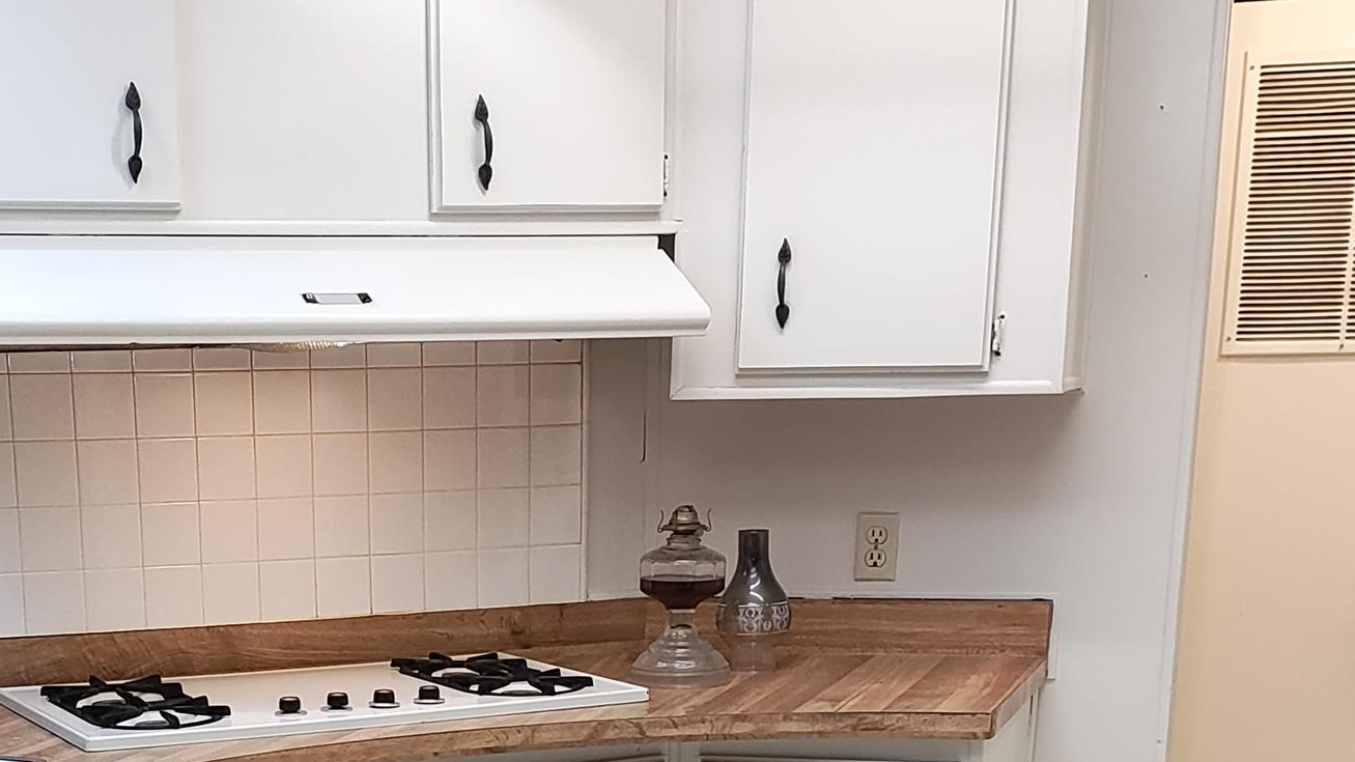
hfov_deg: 32.3
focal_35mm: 64
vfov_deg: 17.4
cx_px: 367
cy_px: 1055
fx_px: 2299
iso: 1181
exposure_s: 1/120
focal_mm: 4.71
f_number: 1.7
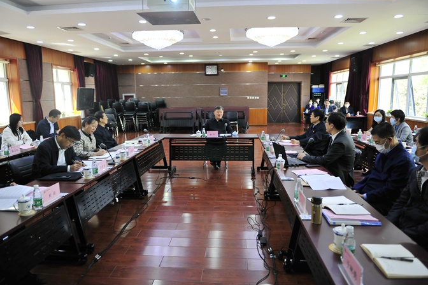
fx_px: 297
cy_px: 142
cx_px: 213
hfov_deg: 71.5
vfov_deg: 51.3
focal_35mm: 25
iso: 500
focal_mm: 24
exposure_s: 1/100
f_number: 2.8
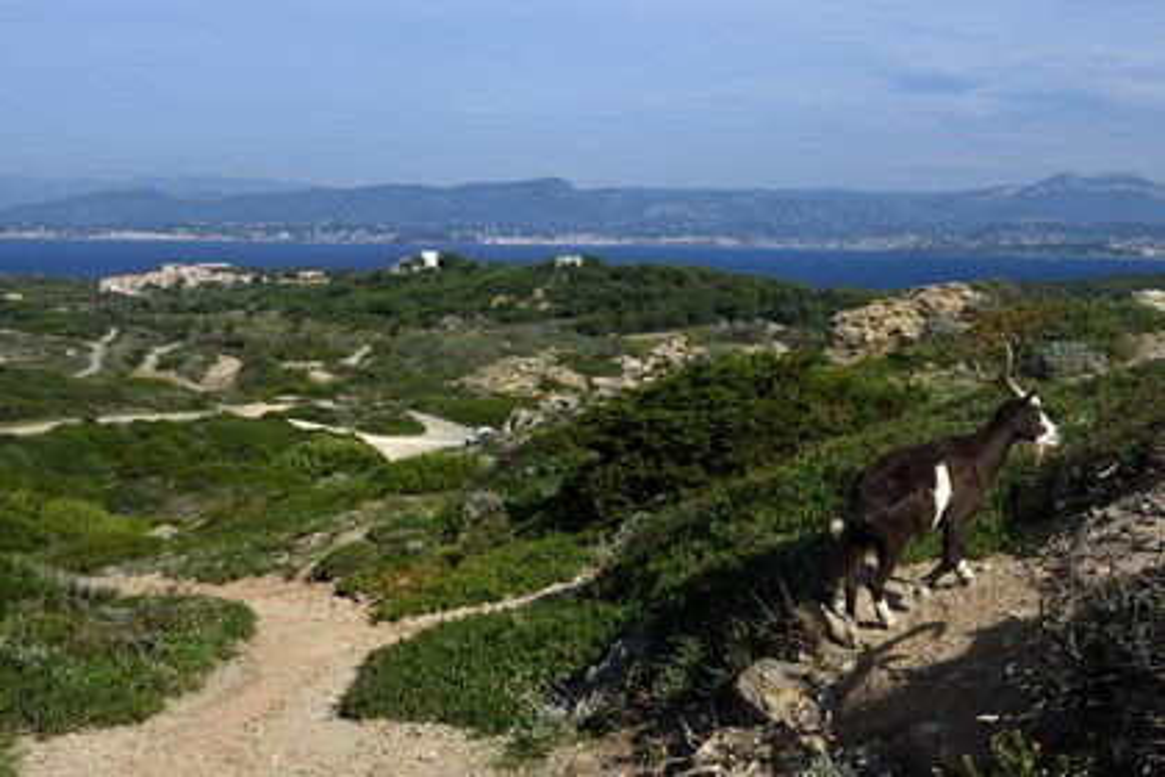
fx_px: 1165
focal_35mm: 36
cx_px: 582
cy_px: 388
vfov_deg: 36.9
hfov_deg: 53.1
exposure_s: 1/250
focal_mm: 36
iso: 320
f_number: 16
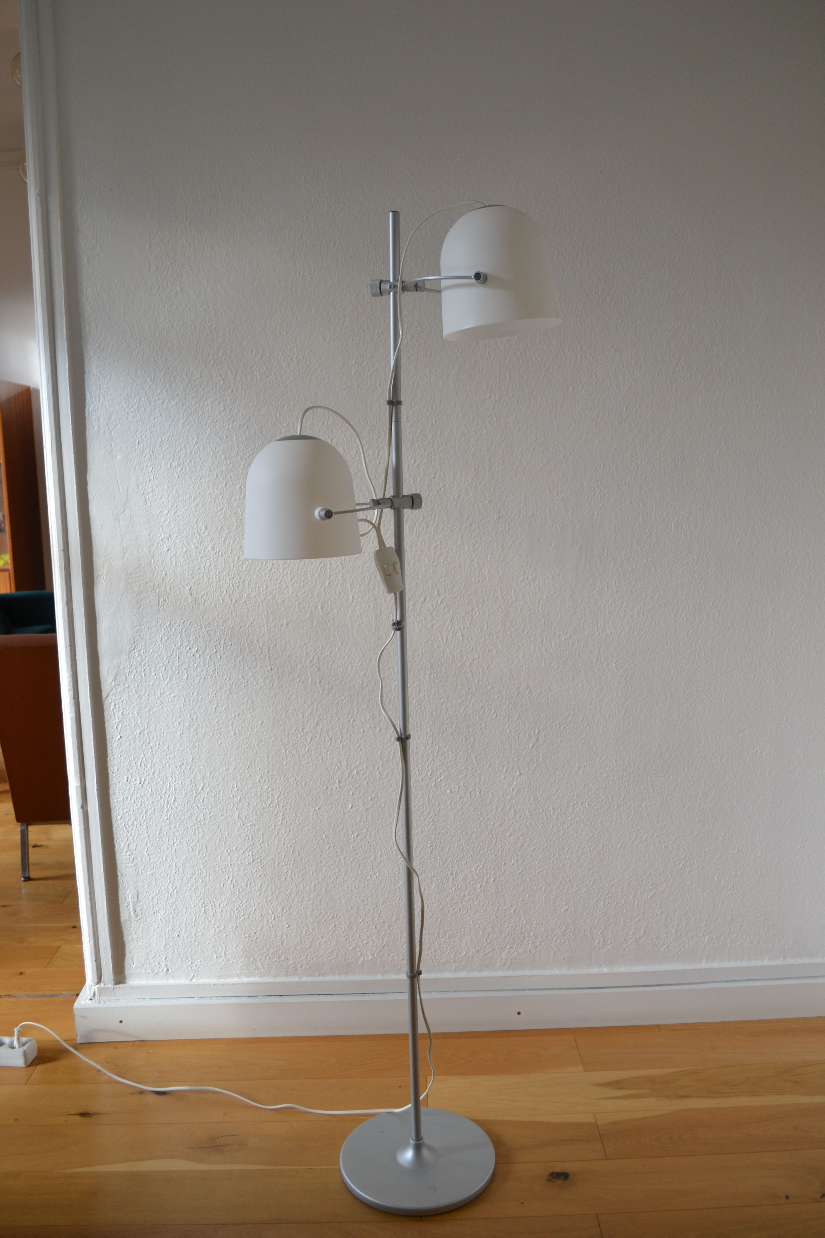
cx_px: 412
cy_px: 619
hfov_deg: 43.6
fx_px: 1031
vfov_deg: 61.9
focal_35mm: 30
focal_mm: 20
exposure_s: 1/80
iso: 400
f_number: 4.5
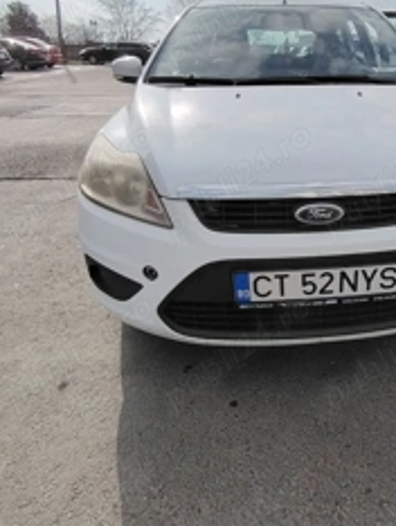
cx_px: 315
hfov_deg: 45.9
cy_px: 218
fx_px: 442
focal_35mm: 29
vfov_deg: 61.2
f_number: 2.2
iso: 100
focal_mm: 1.42
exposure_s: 1/4501
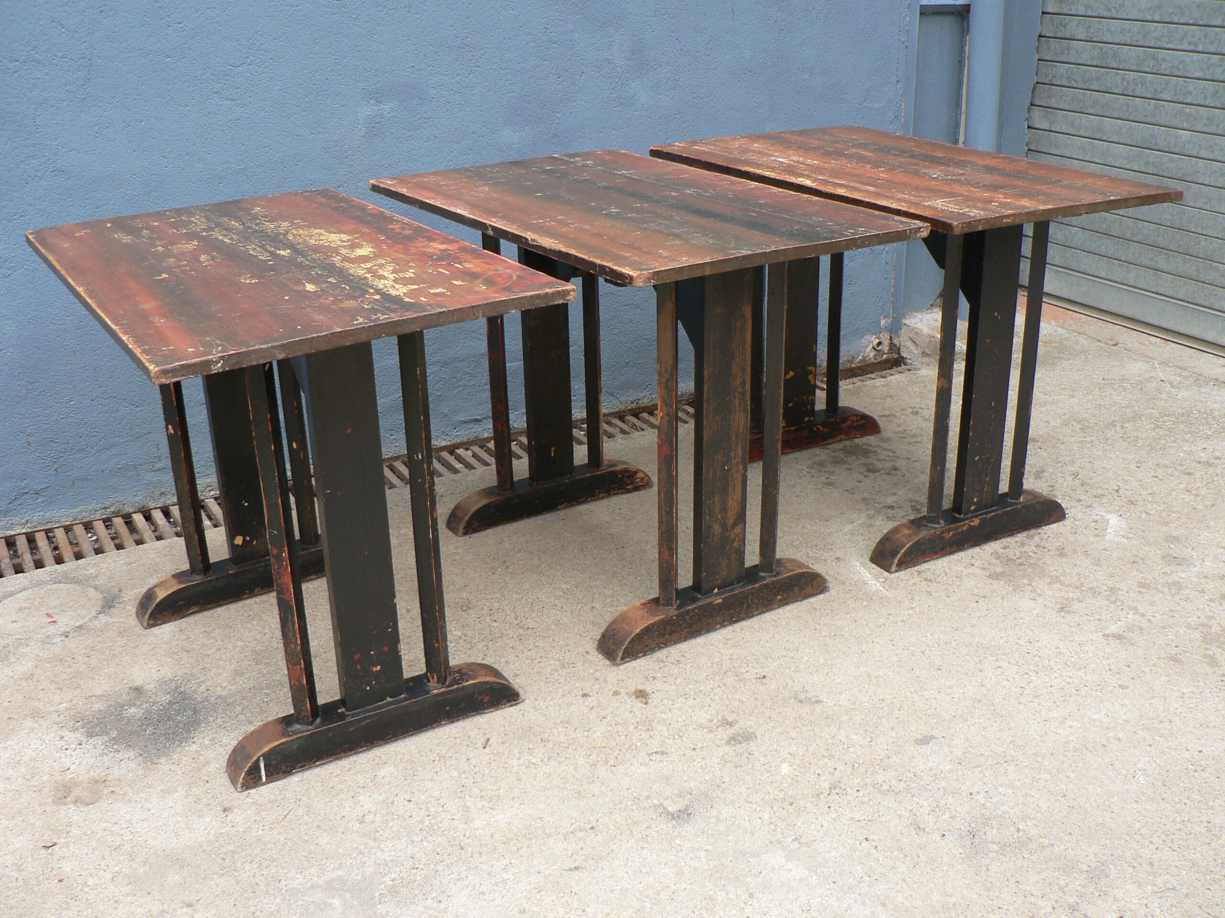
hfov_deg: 51.4
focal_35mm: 36
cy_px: 459
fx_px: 1274
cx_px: 612
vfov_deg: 39.7
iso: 80
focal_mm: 6
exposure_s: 1/125
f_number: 2.8
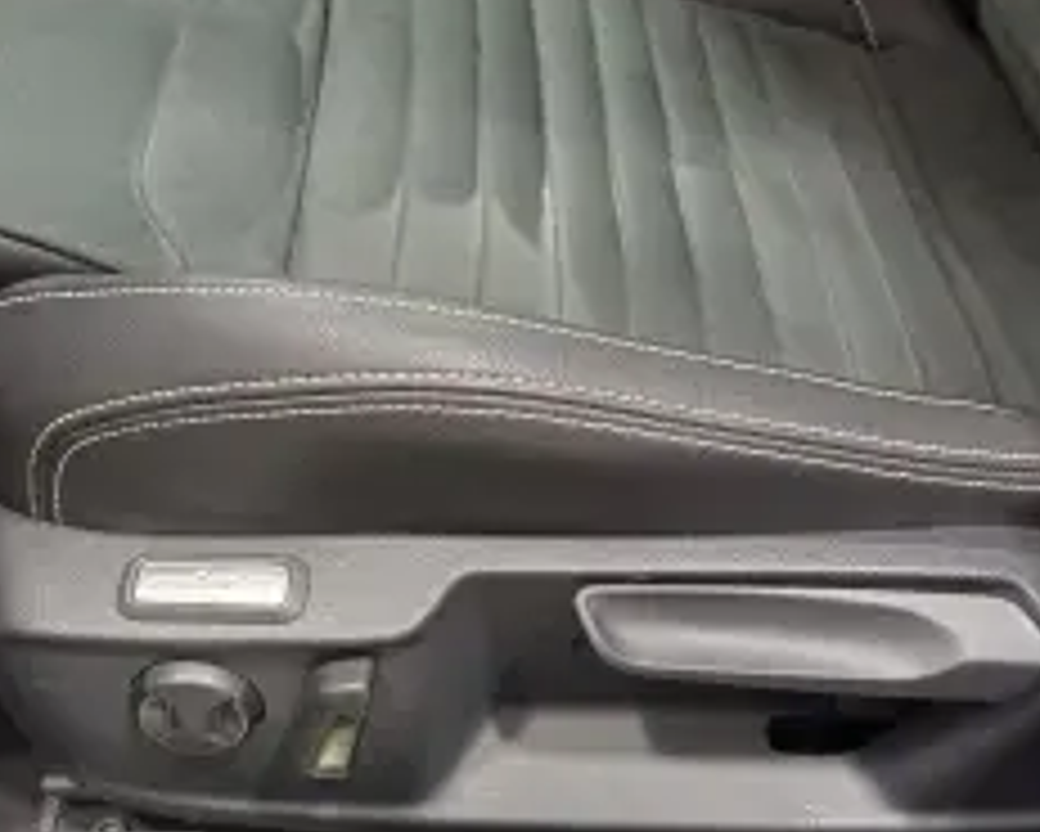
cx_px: 464
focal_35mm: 38
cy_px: 436
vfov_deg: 39.2
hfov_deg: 47.8
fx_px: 1170
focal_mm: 4.65
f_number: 1.8
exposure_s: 1/33.3
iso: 320
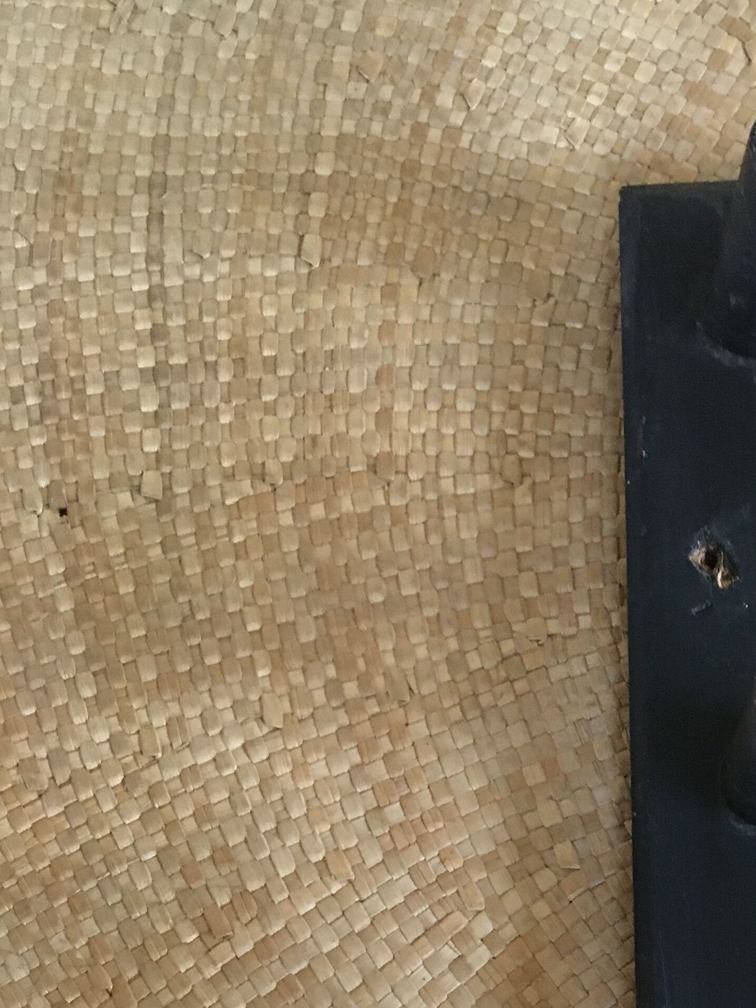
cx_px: 787
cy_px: 870
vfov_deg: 30.5
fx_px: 1776
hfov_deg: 22.9
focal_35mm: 61
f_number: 2.2
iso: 200
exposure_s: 1/20
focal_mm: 4.15
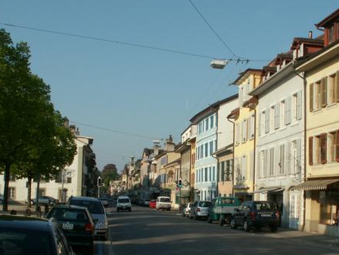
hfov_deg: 38.1
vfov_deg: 28.9
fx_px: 490
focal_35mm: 50
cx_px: 197
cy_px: 175
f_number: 8
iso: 50
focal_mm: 5.86
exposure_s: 1/160
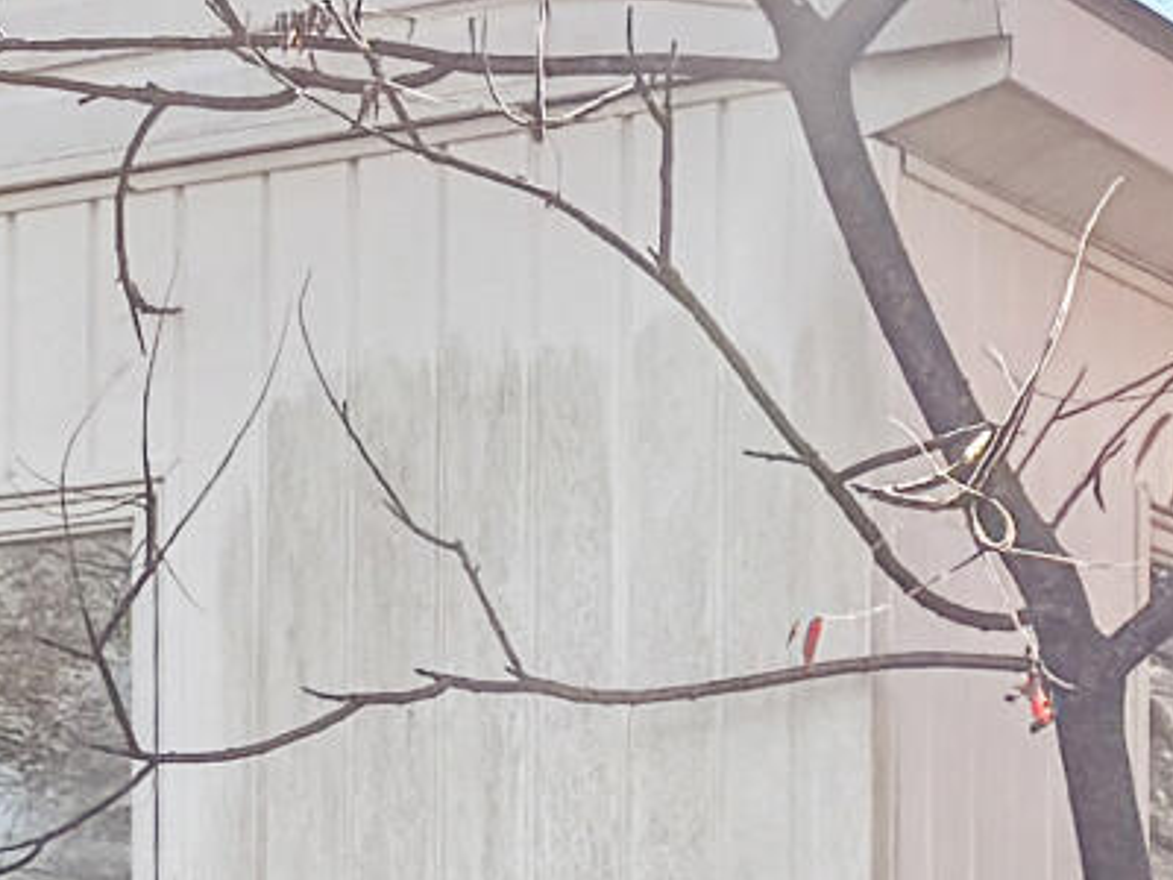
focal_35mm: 180
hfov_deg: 10.5
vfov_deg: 8.2
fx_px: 6099
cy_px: 763
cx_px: -680
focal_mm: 6.76
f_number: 1.8
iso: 80
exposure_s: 1/3400
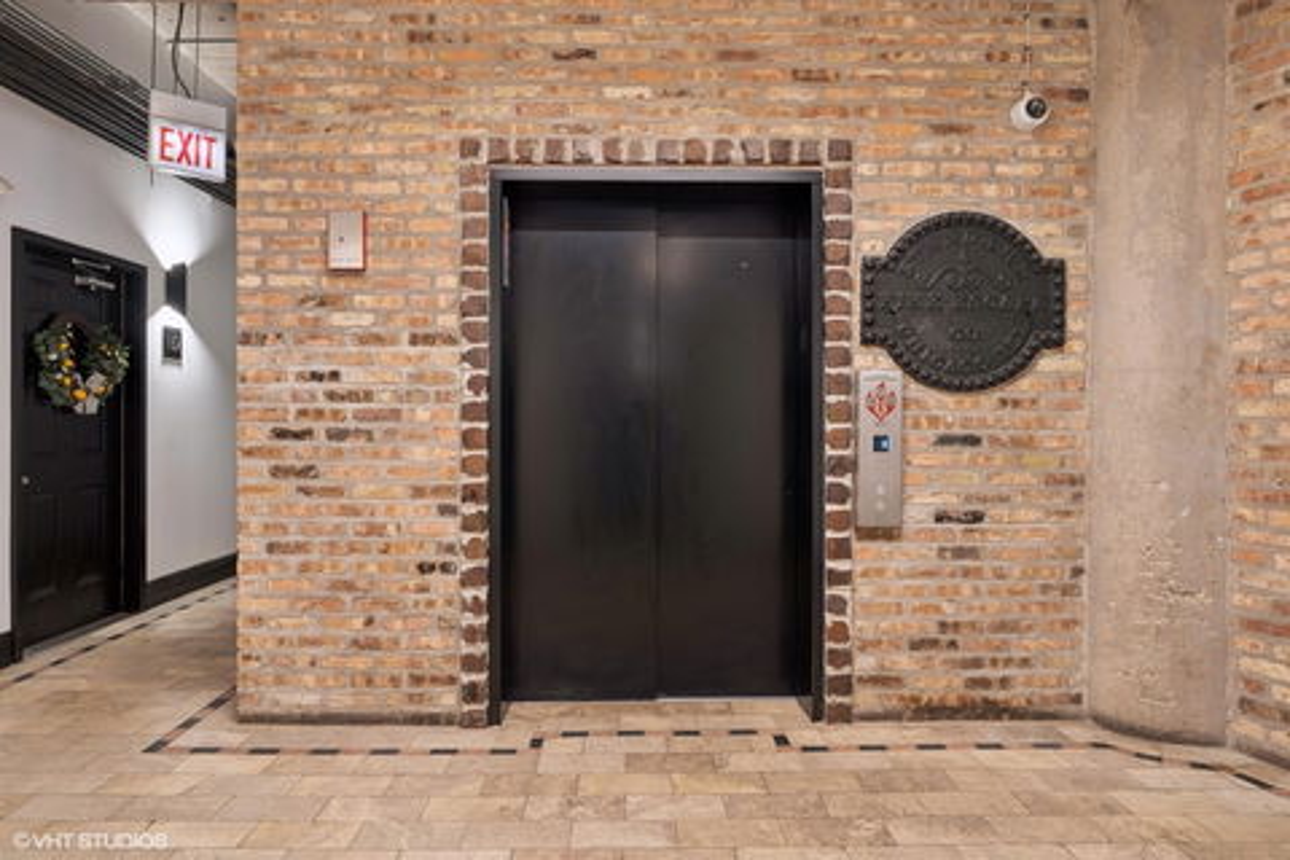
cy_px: 430
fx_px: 788
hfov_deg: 78.6
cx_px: 645
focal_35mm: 22
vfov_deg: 57.2
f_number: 8
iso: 320
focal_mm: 22
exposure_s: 1/2.5
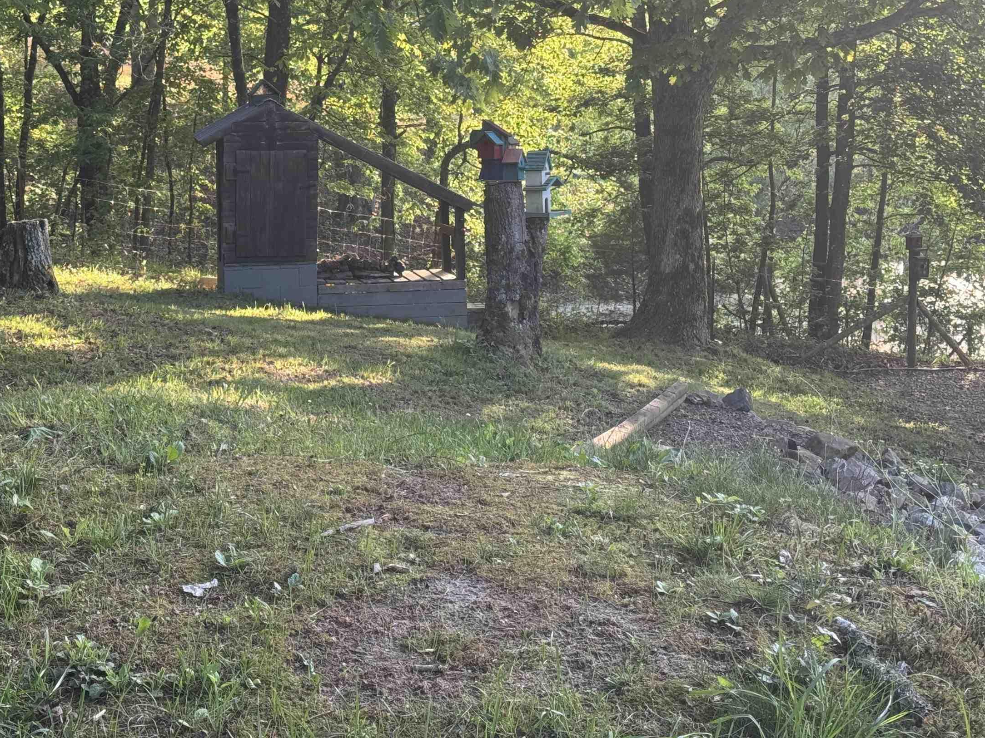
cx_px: 339
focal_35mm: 68
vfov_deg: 21.5
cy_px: 216
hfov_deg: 28.4
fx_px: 1935
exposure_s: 1/185
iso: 64
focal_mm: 6.76
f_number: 1.78
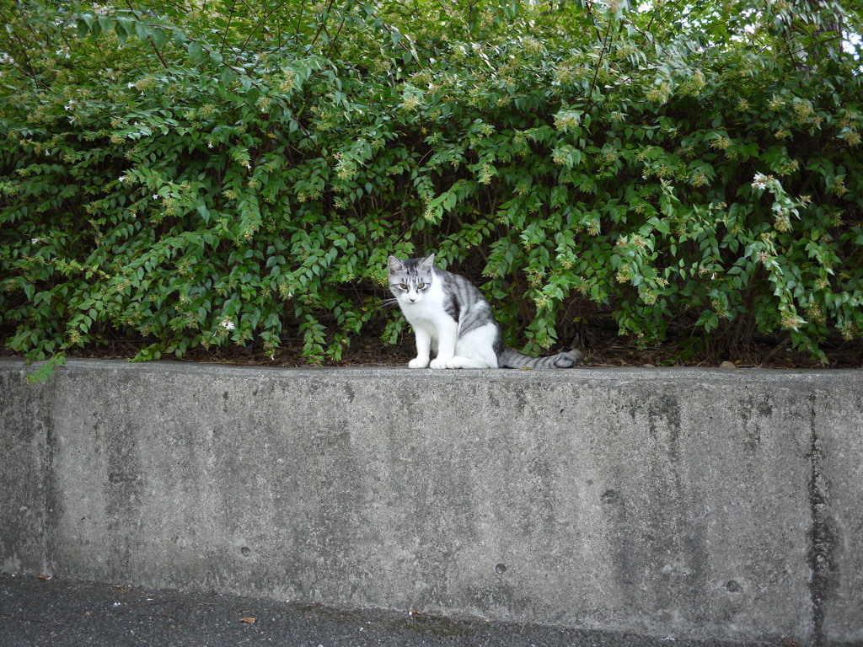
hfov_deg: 63.4
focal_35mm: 28
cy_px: 324
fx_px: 698
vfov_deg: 49.7
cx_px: 432
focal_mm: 14
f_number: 2.5
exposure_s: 1/60
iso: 200
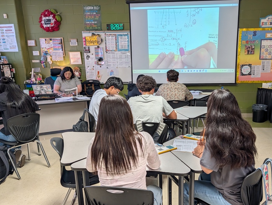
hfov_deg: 59.3
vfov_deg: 46.8
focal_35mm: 30
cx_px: 165
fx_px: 236
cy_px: 117
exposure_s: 1/55.8
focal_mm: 6.9
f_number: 1.68
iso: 22
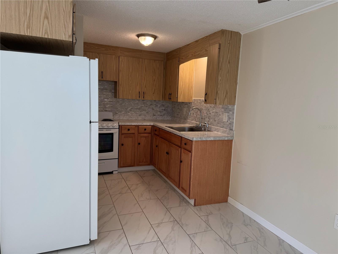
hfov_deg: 71.6
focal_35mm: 24
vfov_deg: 56.8
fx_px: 234
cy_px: 127
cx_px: 169
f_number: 1.78
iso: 80
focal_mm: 6.76
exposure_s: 1/120
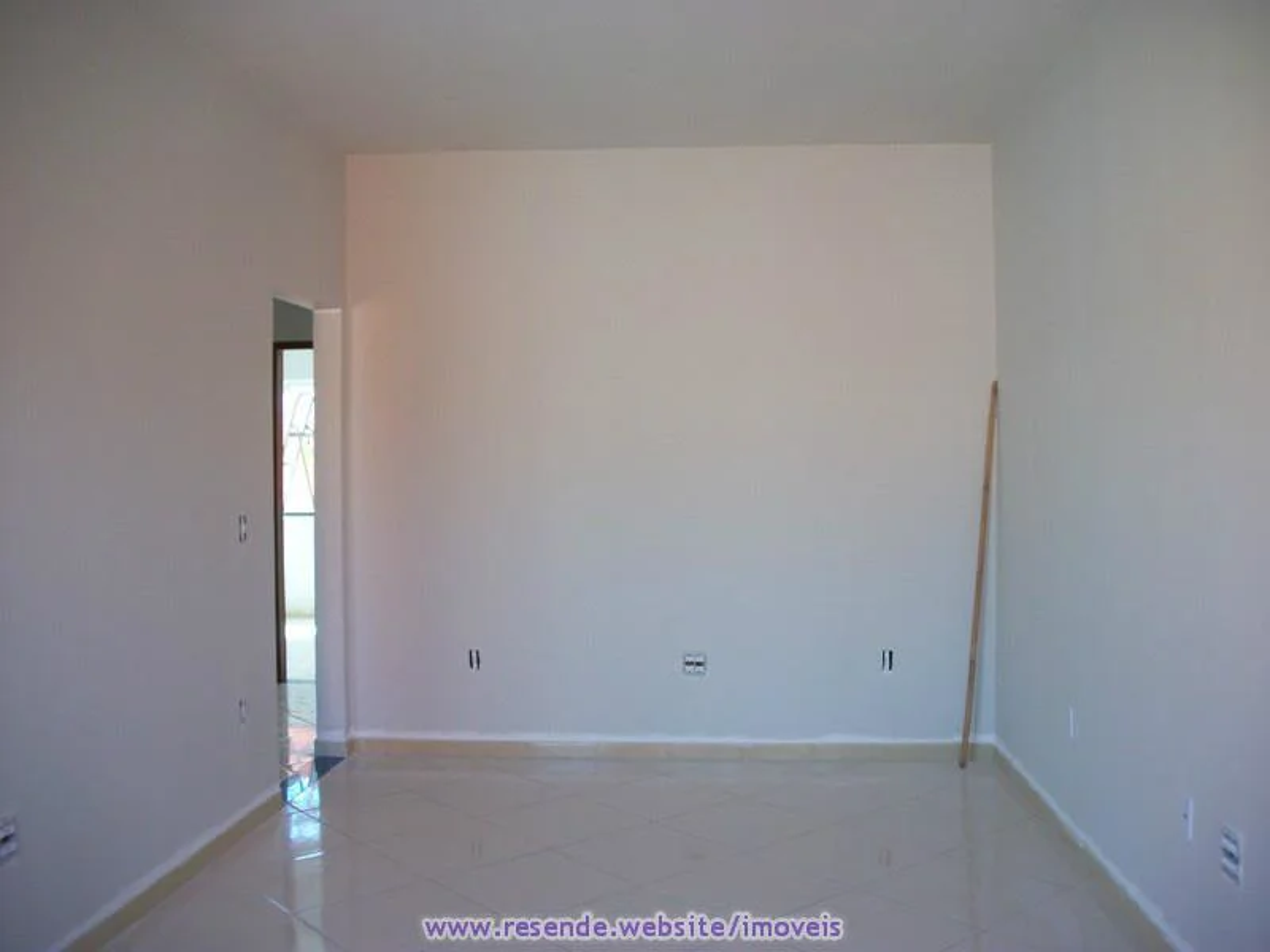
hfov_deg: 56.8
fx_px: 1174
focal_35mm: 32
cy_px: 476
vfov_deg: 44.2
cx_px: 635
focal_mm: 5.7
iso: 80
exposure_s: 1/100
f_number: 2.9
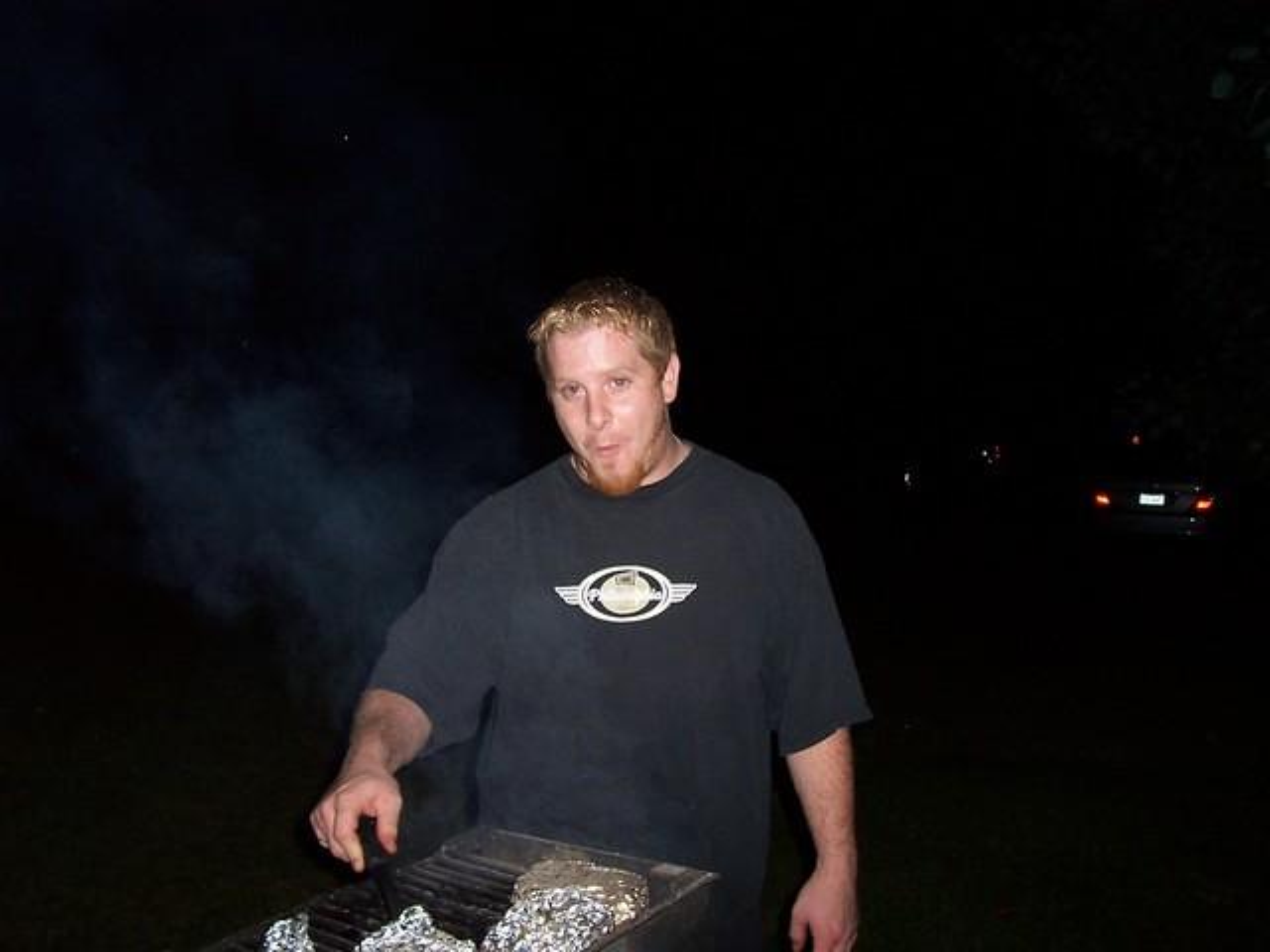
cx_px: 635
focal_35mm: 37
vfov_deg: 38.7
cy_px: 476
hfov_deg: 50.1
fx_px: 1357
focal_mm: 5.6
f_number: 2.8
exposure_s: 1/60
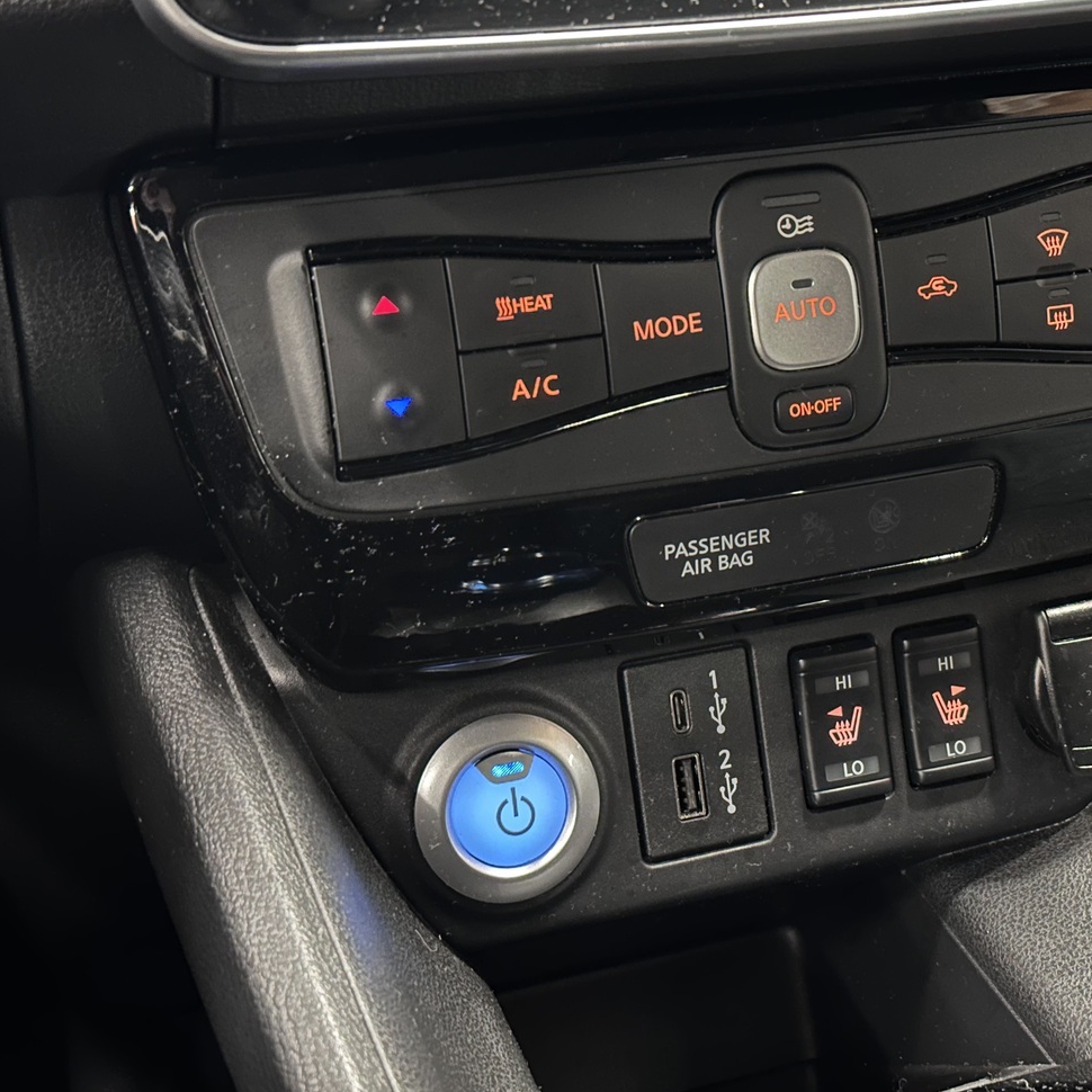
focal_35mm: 63
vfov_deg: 27.3
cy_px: 503
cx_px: 750
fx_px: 2248
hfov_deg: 27.1
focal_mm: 6.86
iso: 640
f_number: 1.78
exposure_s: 1/9
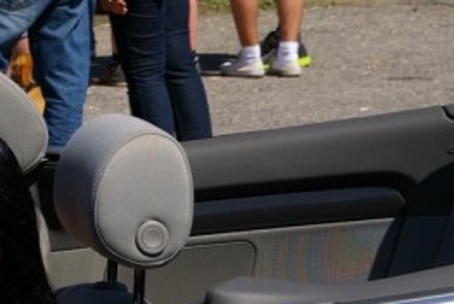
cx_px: -47
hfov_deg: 8.1
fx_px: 3163
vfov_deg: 5.5
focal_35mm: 251
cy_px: 232
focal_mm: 55
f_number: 9.5
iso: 200
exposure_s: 1/350
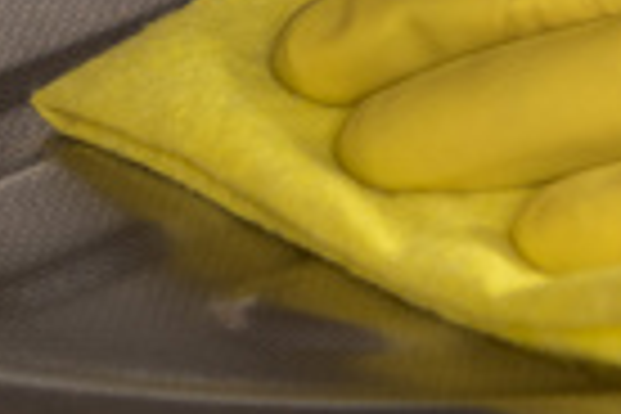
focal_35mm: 295
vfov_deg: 4.6
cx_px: 778
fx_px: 5088
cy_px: -380
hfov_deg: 6.9
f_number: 3.5
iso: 250
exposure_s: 1/200
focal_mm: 56
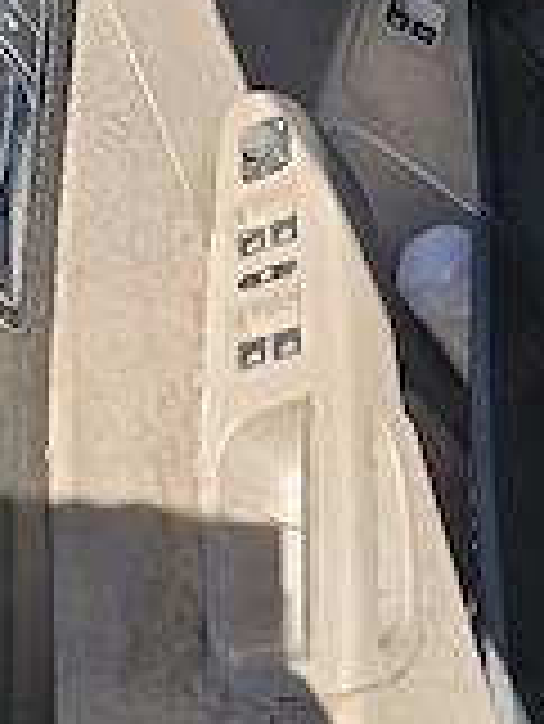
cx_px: 333
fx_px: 1193
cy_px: 369
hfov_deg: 25.6
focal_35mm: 57
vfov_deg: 33.8
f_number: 1.7
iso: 16
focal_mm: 6.3
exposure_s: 1/182
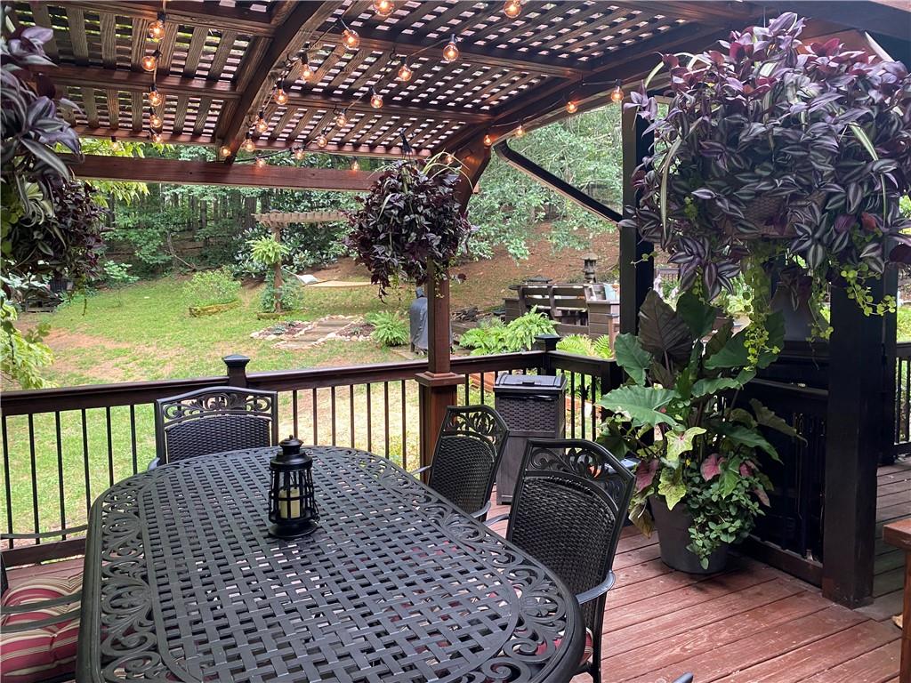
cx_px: 456
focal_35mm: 26
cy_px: 342
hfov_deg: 67.3
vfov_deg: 53.1
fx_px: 684
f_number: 1.8
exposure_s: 1/60
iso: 200
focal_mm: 4.25
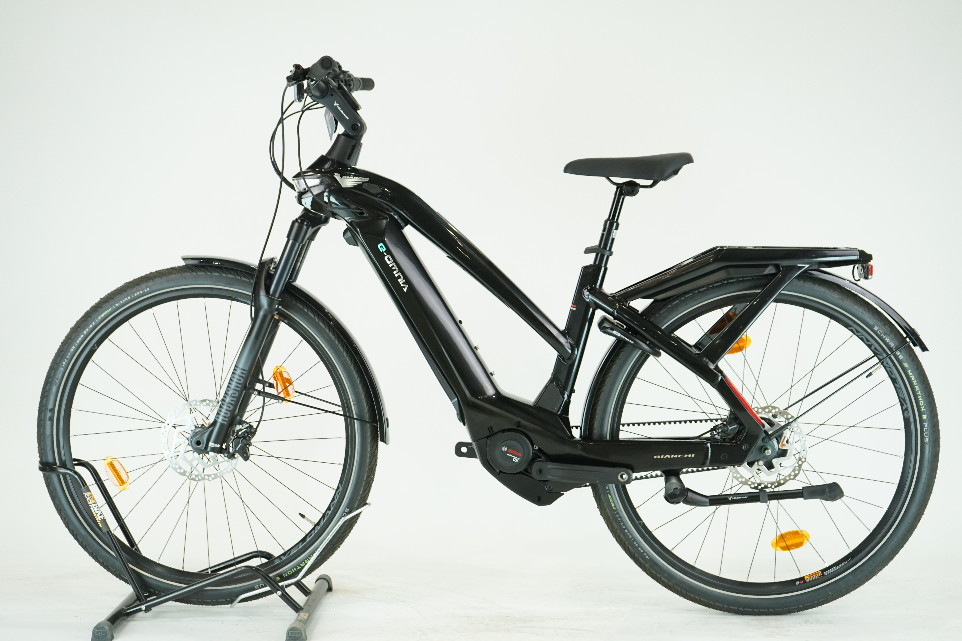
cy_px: 320
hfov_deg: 36.2
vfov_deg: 24.6
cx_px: 481
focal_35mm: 55
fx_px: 1470
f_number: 5.6
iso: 1600
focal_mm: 55
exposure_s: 1/200
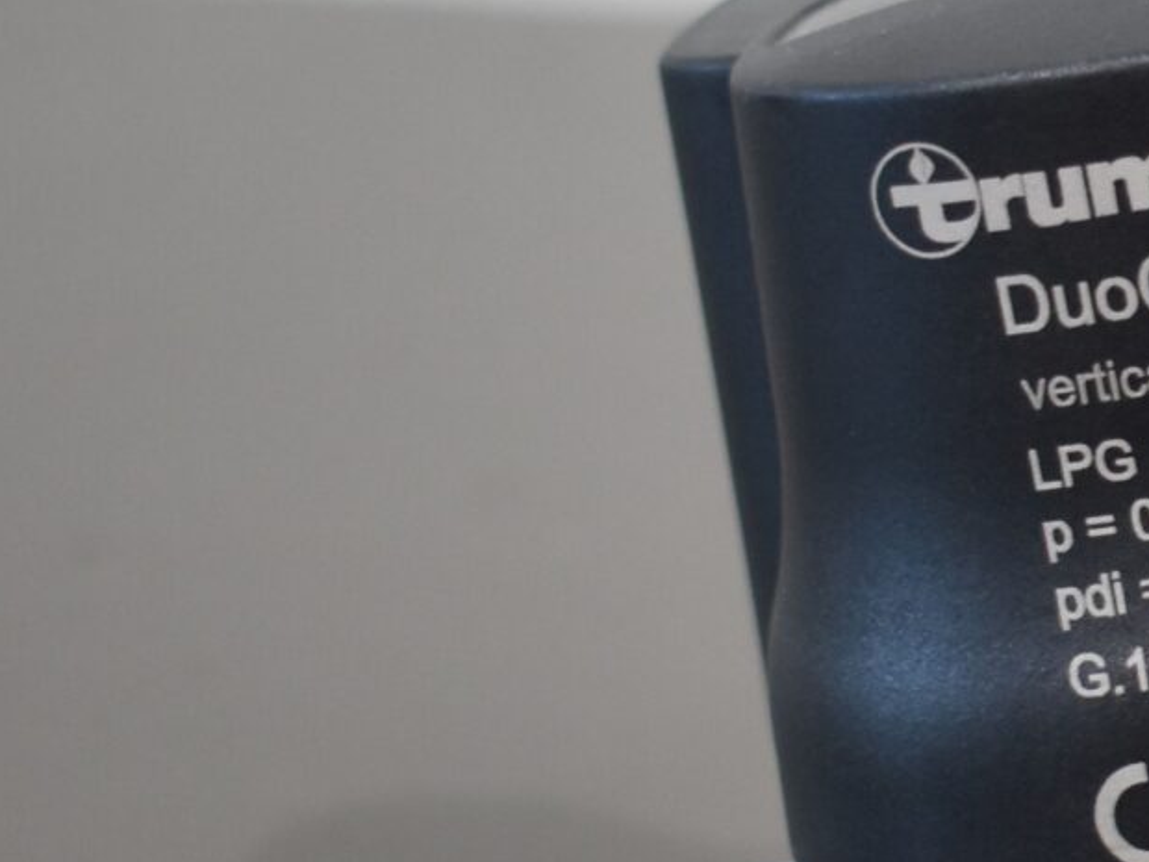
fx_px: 4945
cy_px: 596
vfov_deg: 9.9
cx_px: 1946
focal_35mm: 149
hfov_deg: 12.3
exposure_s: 1/200
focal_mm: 25
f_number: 4
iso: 800
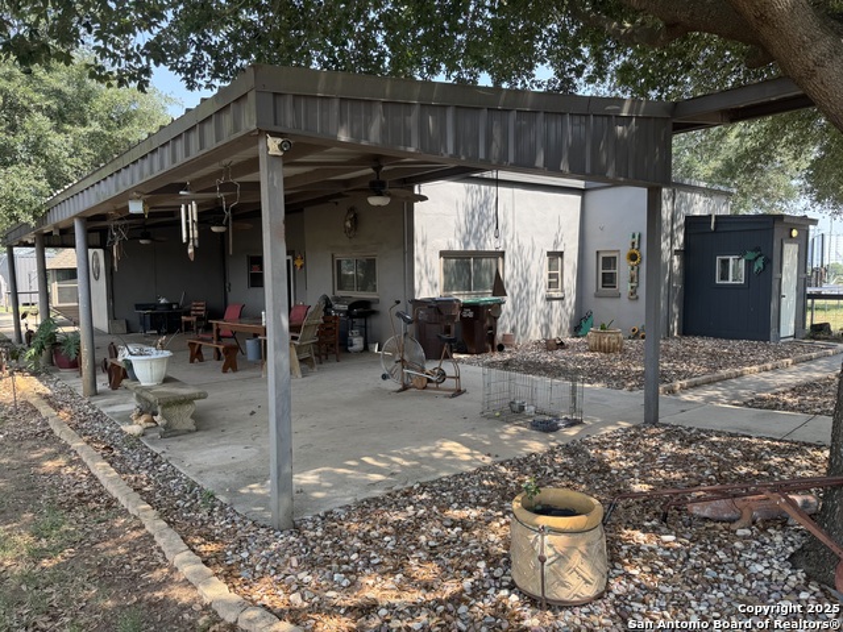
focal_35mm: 24
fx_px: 584
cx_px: 422
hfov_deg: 71.6
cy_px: 316
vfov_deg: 56.8
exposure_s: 1/621
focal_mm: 6.76
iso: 80
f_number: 1.78
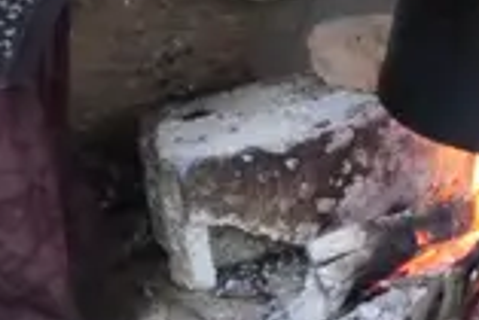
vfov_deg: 8.2
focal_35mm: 163
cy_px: -213
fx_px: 2171
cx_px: 549
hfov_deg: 12.3
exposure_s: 1/160
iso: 5000
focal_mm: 29
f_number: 4
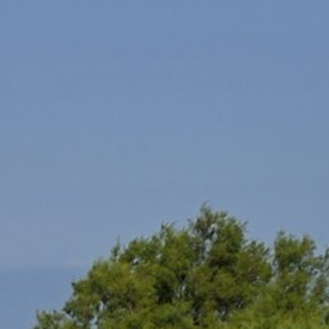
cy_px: -727
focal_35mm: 418
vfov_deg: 4.0
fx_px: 4495
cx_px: 1069
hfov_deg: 4.0
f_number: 18
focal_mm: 48
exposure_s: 1/250
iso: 200
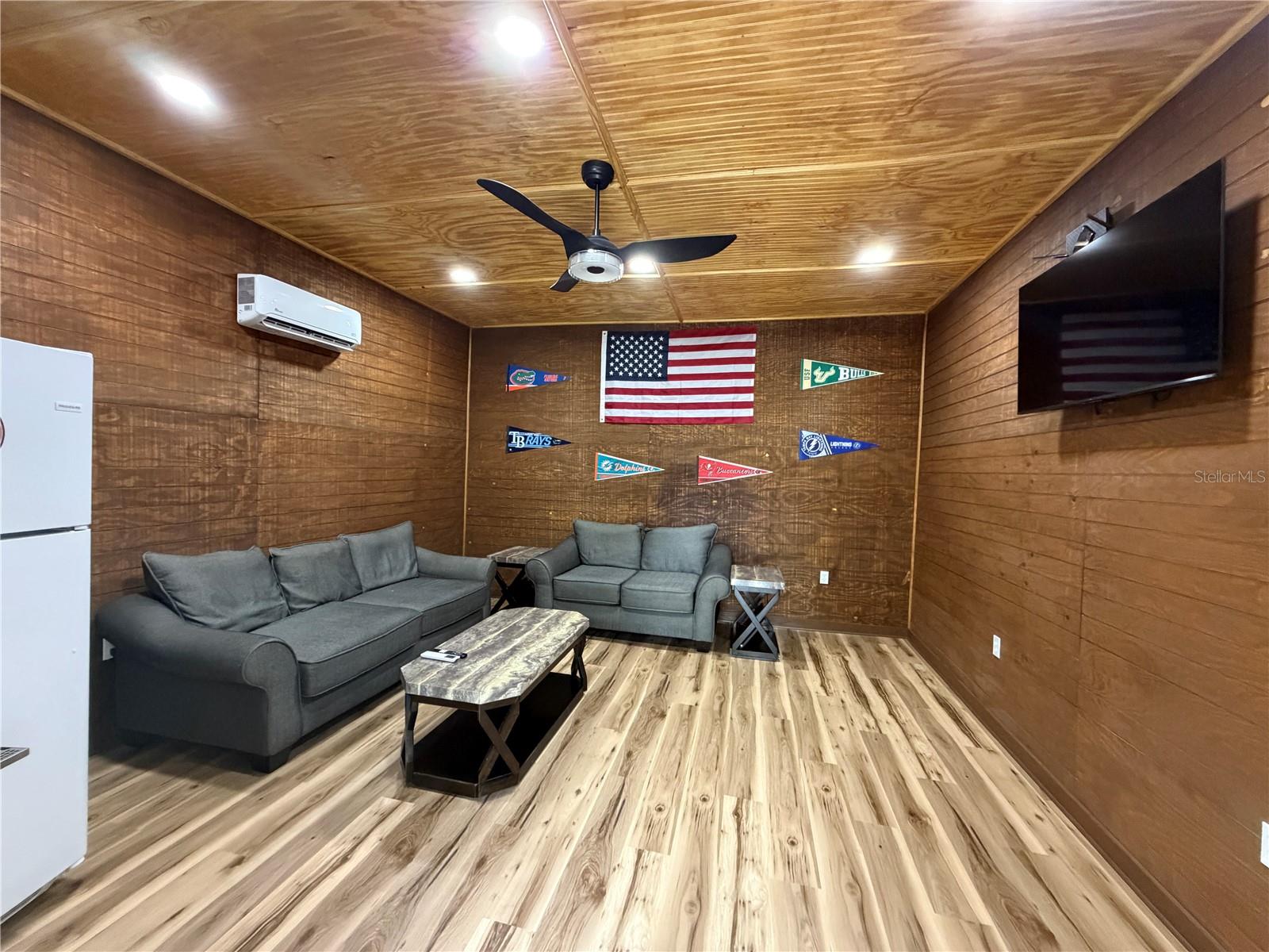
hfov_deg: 102.1
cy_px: 476
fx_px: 513
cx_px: 634
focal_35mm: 14
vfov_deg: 85.7
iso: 640
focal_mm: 2.22
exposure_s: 1/60
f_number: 2.2
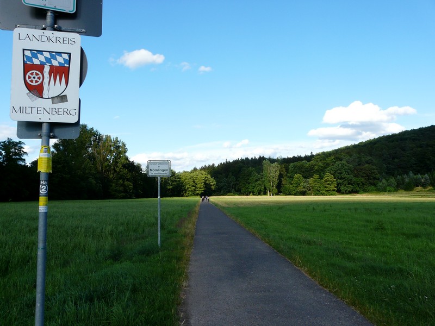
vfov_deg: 48.2
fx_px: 364
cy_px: 163
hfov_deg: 61.7
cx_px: 218
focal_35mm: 29
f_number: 5.6
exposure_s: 1/250
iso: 100
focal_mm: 4.7
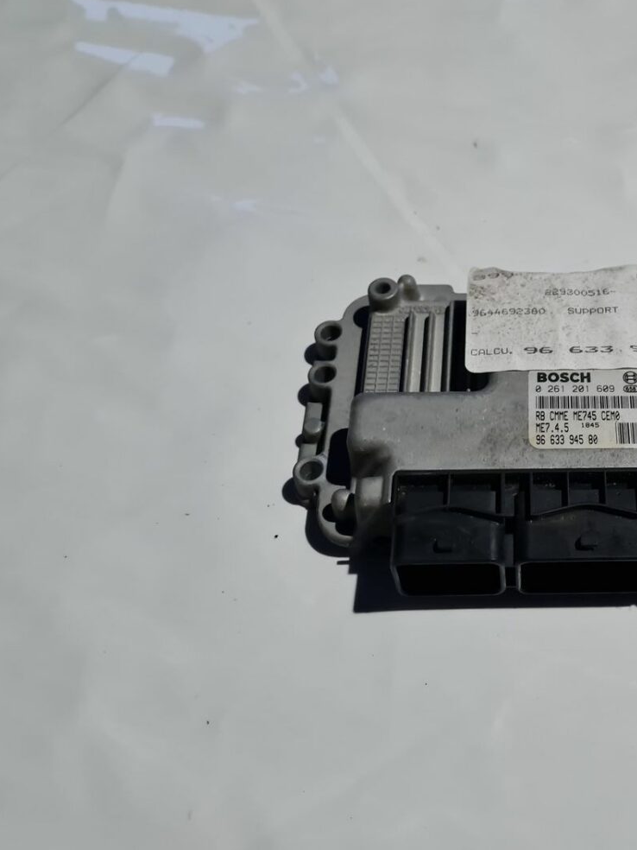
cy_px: 422
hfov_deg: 36.6
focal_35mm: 37
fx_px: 908
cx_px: 557
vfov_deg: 50.1
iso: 320
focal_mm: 5.4
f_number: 1.8
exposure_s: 1/50
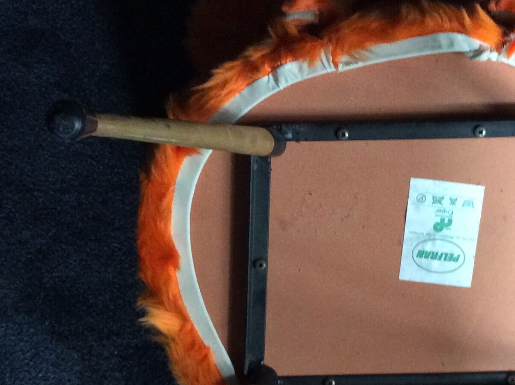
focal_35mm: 69
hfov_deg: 27.6
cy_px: 307
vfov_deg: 21.0
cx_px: 414
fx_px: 1025
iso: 320
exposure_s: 1/17
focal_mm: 3.3
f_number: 2.4
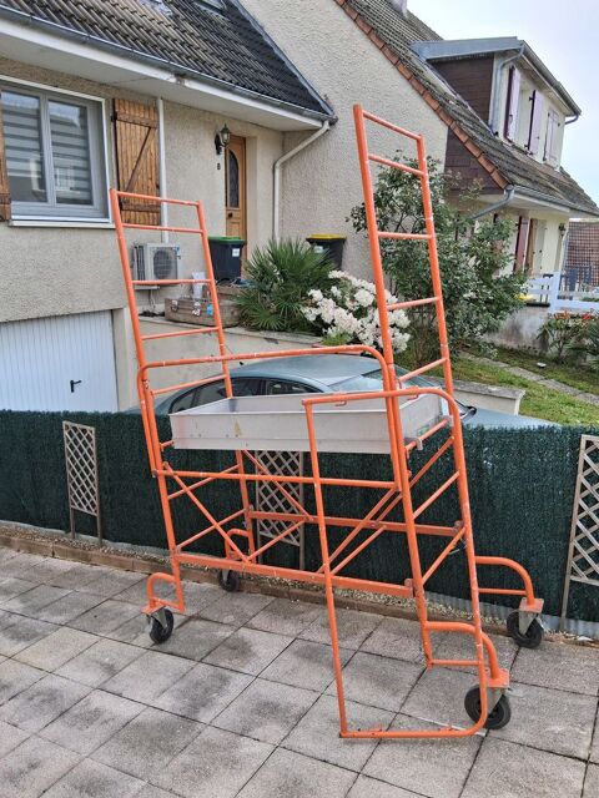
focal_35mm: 26
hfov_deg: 53.1
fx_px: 600
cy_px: 399
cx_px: 300
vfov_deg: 67.3
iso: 25
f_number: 1.8
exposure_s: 1/204
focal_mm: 3.98
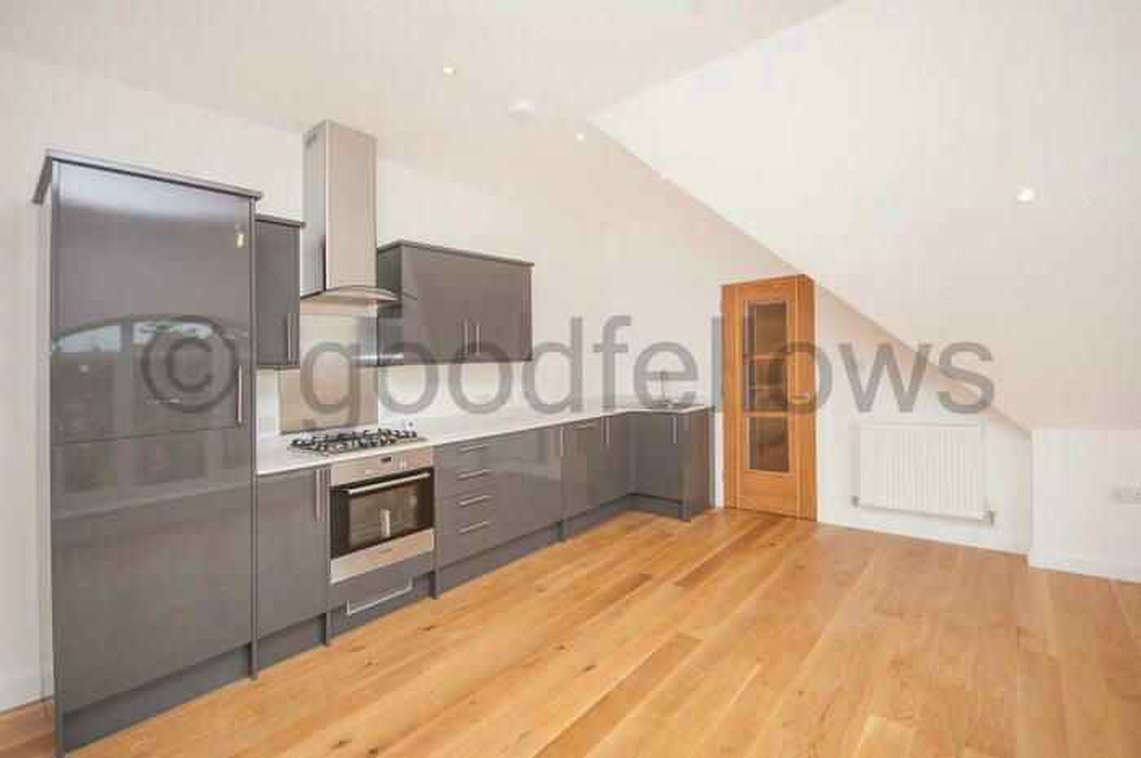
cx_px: 570
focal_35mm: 15
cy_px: 379
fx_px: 475
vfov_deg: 77.2
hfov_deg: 100.5
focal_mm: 10
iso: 200
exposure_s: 1/60
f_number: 5
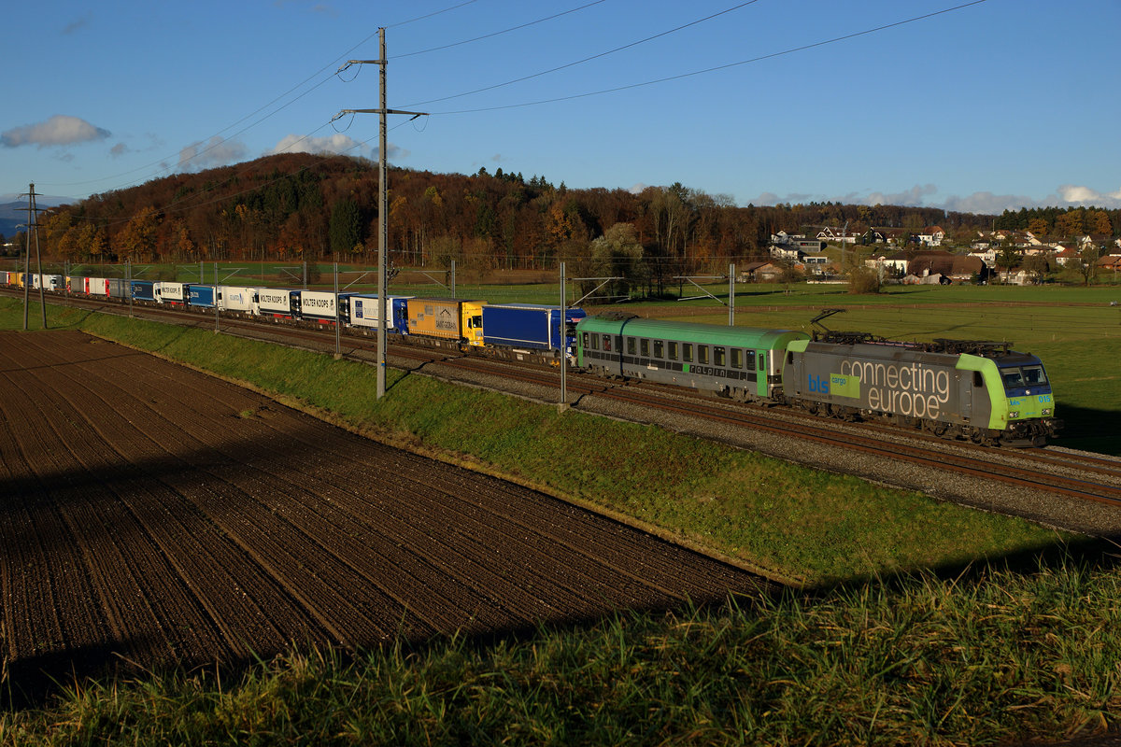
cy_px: 374
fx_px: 1401
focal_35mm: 45
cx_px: 560
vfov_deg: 29.9
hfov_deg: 43.6
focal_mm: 30
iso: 200
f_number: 5.6
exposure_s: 1/800
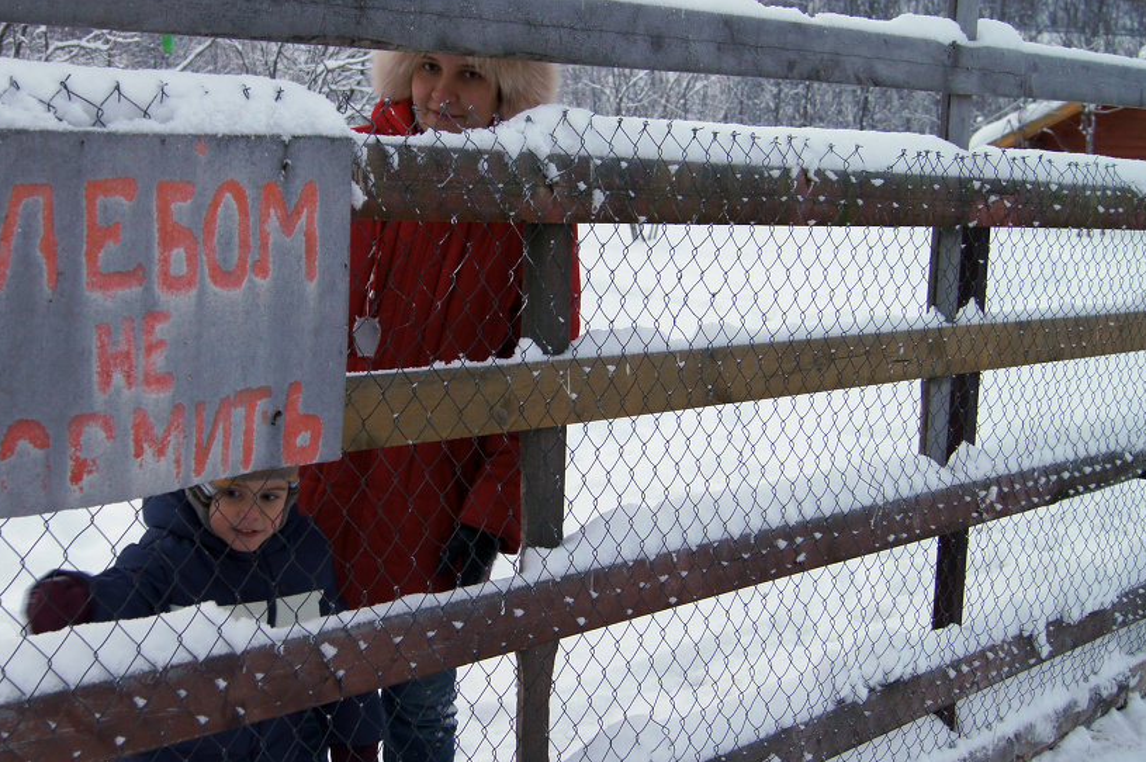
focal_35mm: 53
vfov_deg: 25.5
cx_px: 451
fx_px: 1686
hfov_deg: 37.4
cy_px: 380
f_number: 5
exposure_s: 1/60
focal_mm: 24
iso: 400
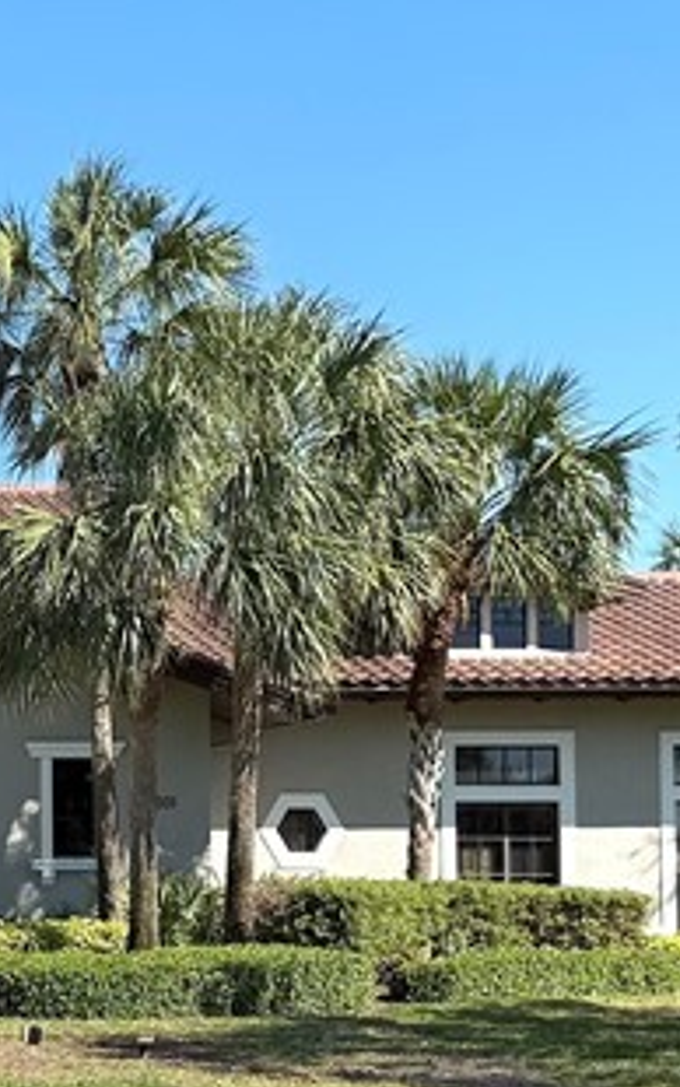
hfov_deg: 14.6
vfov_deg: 24.4
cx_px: -322
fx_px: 2488
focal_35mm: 84
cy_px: 817
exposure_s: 1/4405
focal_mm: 6.76
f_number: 1.78
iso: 80
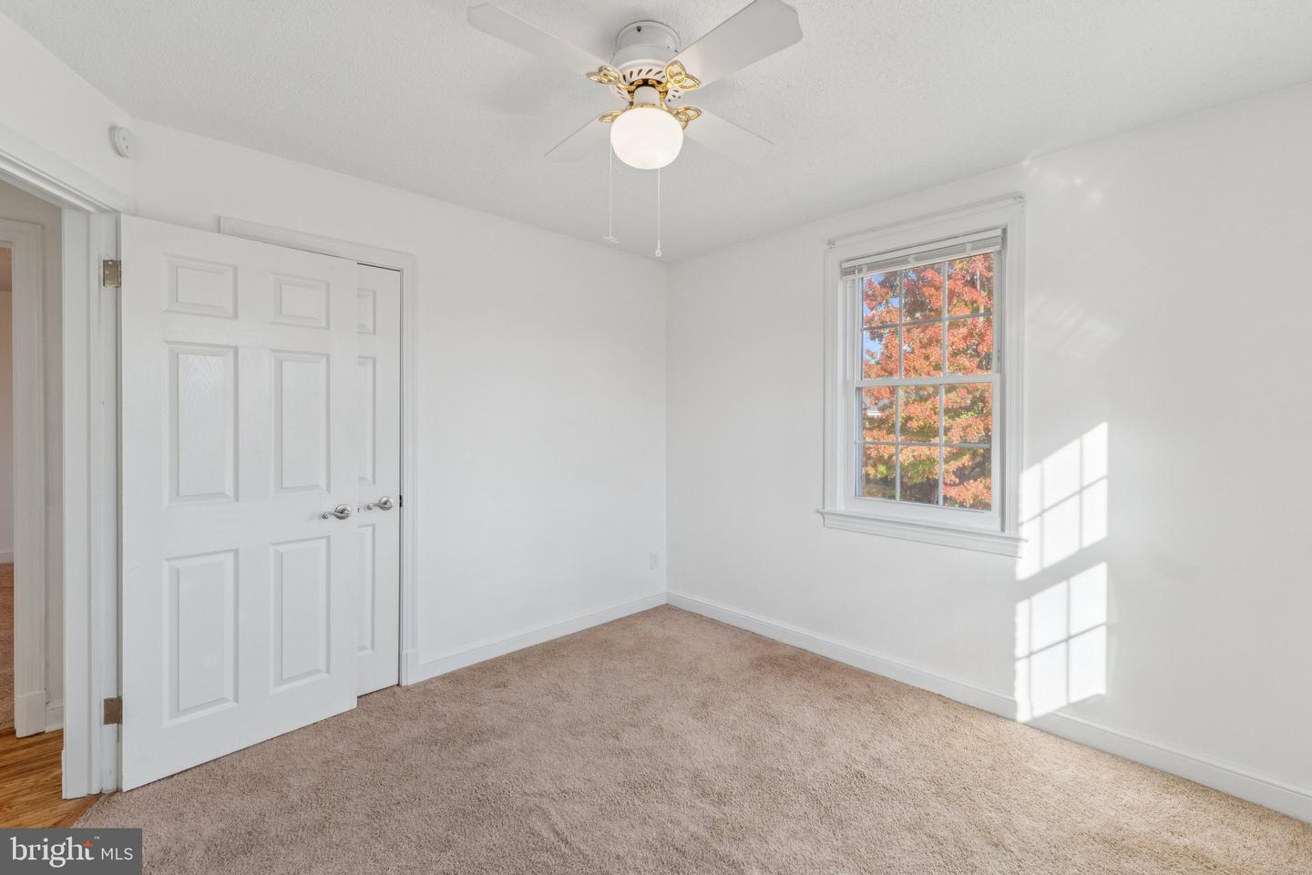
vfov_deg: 77.3
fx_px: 547
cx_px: 656
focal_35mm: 15
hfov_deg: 100.4
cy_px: 438
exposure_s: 1/15
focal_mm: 10
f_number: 9
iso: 250
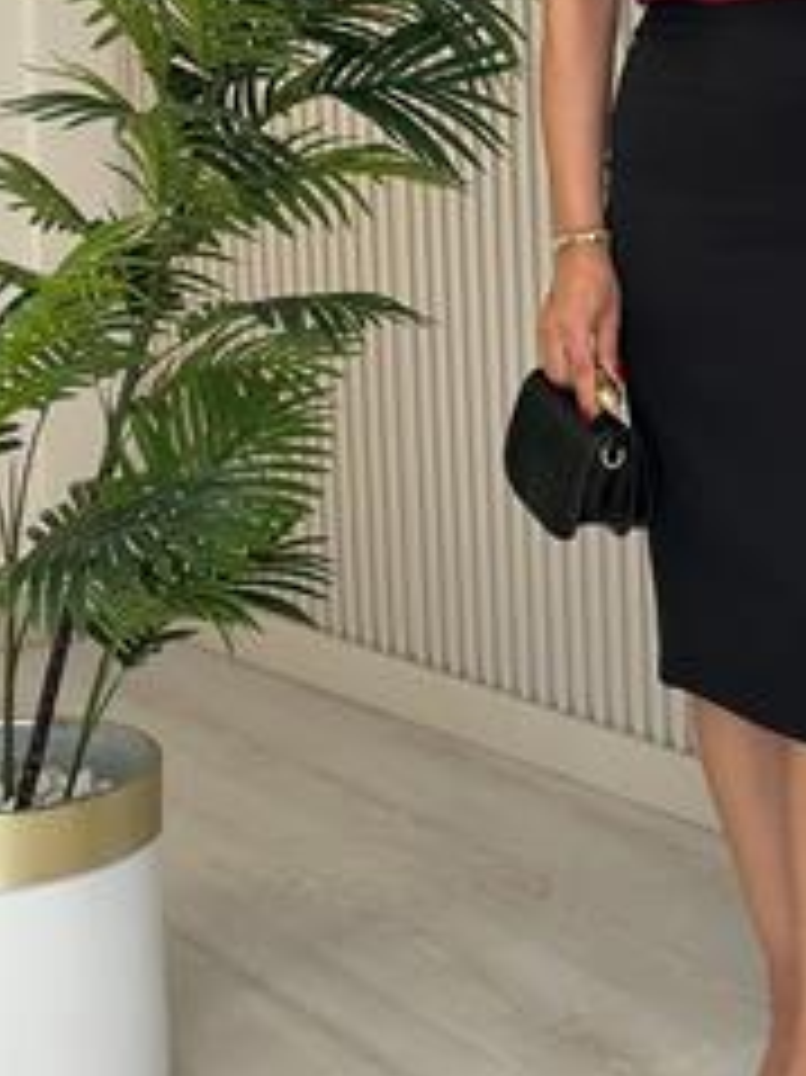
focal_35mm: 107
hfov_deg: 13.6
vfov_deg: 18.1
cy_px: 124
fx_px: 3325
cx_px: 811
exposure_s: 1/303
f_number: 1.78
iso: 80
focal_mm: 6.86
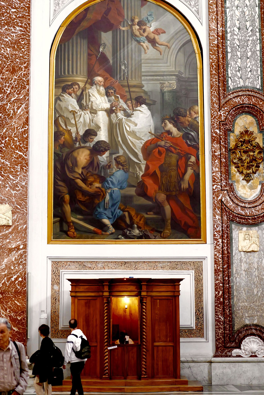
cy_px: 198
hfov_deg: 27.0
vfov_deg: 39.6
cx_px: 132
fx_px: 550
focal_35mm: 50
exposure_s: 1/60
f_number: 1.8
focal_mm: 50
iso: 6400
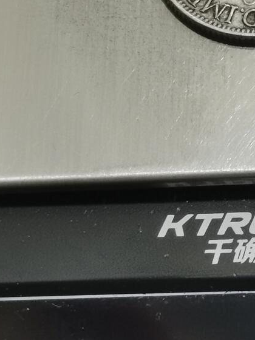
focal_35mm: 196
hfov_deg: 7.5
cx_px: 285
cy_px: 9
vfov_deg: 10.0
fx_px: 1925
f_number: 1.8
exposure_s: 1/100
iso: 80
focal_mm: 5.58
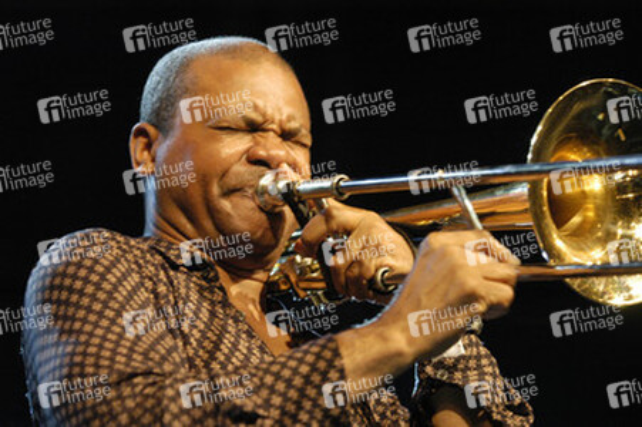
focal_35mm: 195
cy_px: 214
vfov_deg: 7.0
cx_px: 321
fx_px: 3475
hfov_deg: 10.6
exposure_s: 1/90
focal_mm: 130
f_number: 3.3
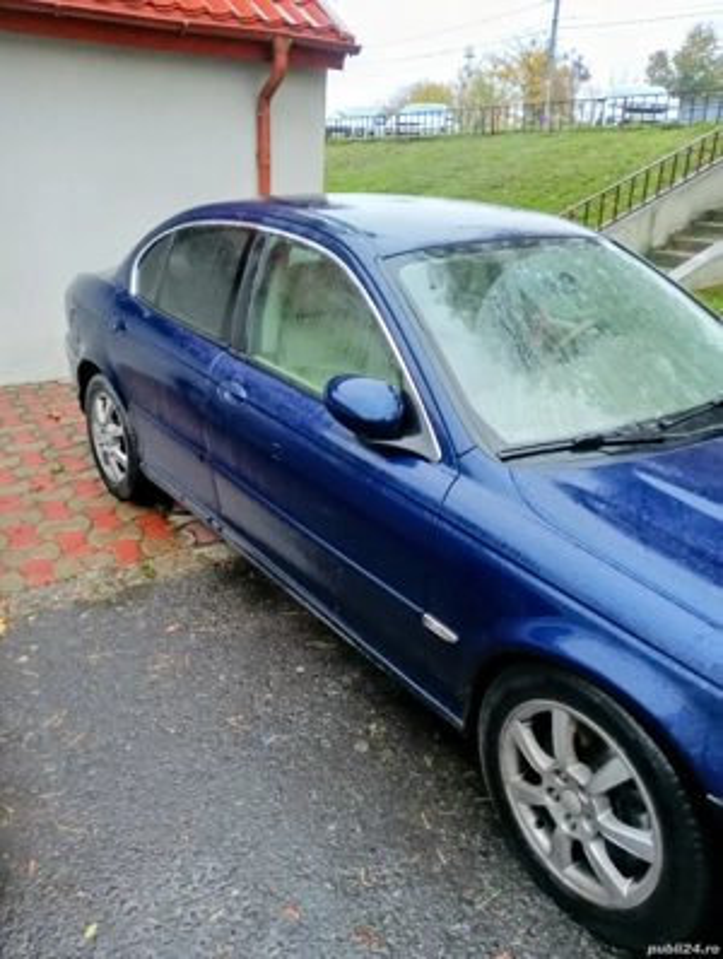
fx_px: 777
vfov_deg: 63.4
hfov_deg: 49.9
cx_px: 362
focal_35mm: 28
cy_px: 480
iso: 2069
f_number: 1.8
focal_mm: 4.04
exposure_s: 1/25
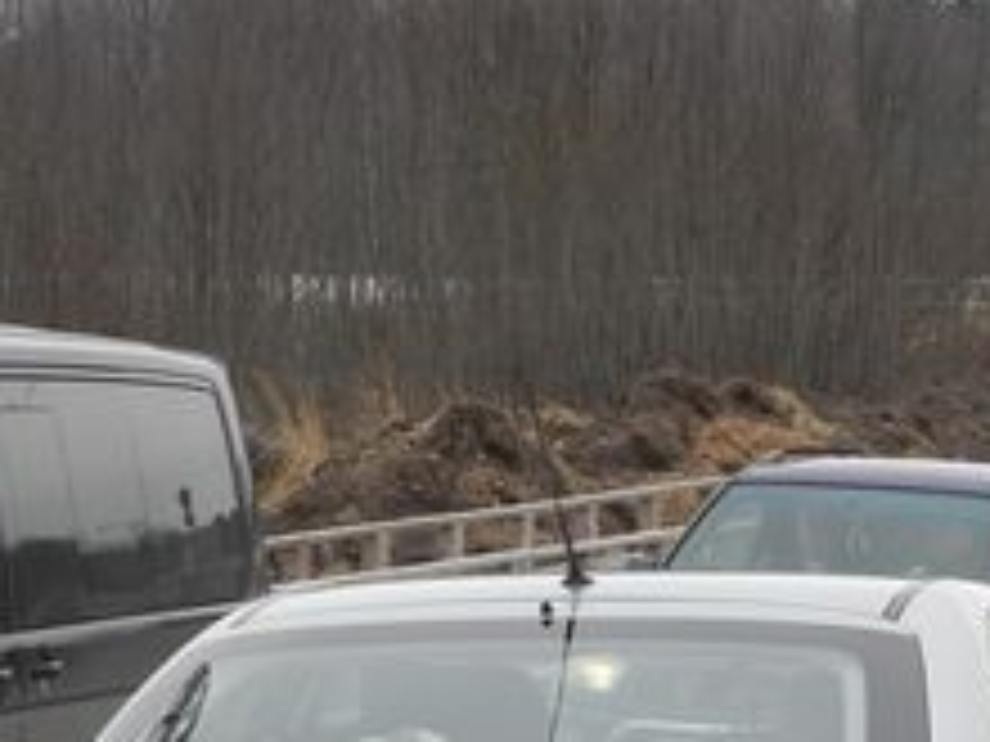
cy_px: 697
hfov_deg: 8.8
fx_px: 6378
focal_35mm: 223
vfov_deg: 6.6
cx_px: 864
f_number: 4
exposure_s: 1/400
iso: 100
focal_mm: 14.5
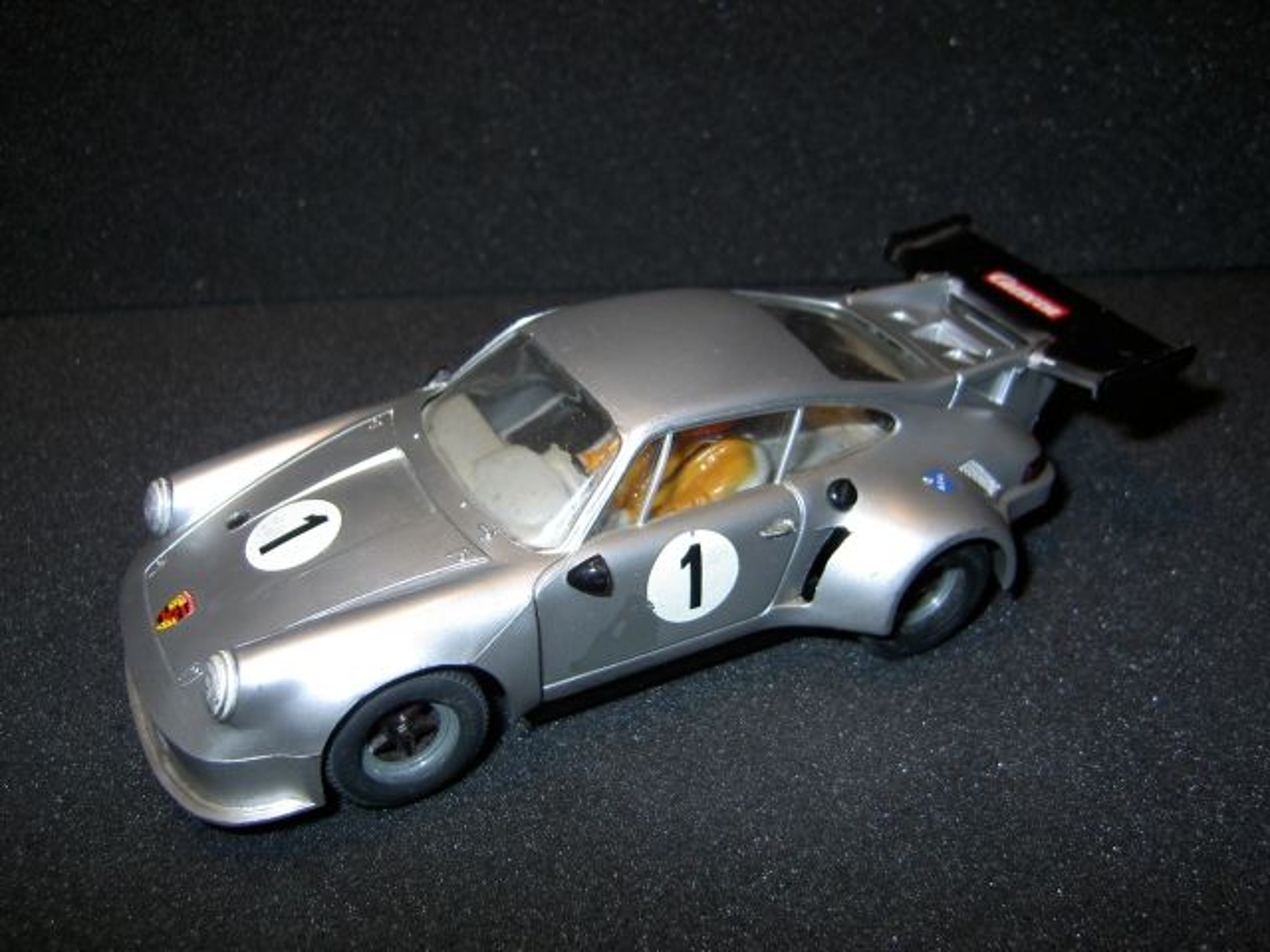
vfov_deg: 41.8
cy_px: 476
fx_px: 1247
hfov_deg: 54.0
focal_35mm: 34
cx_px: 635
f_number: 2.8
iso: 50
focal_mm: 5.6
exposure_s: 1/60
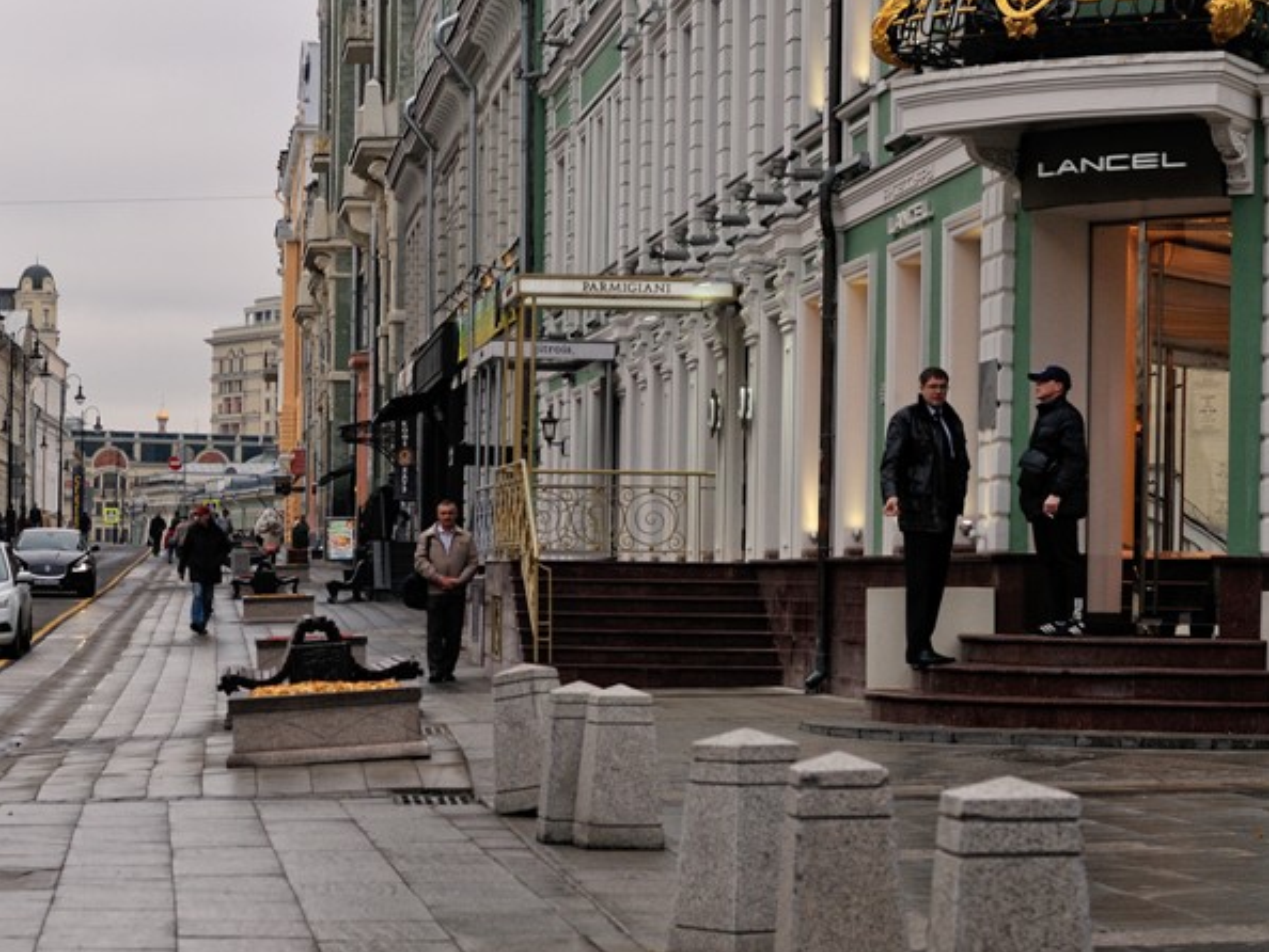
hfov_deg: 17.9
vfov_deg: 13.6
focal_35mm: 109
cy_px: 530
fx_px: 3997
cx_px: 344
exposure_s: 1/320
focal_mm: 50
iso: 320
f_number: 4.5
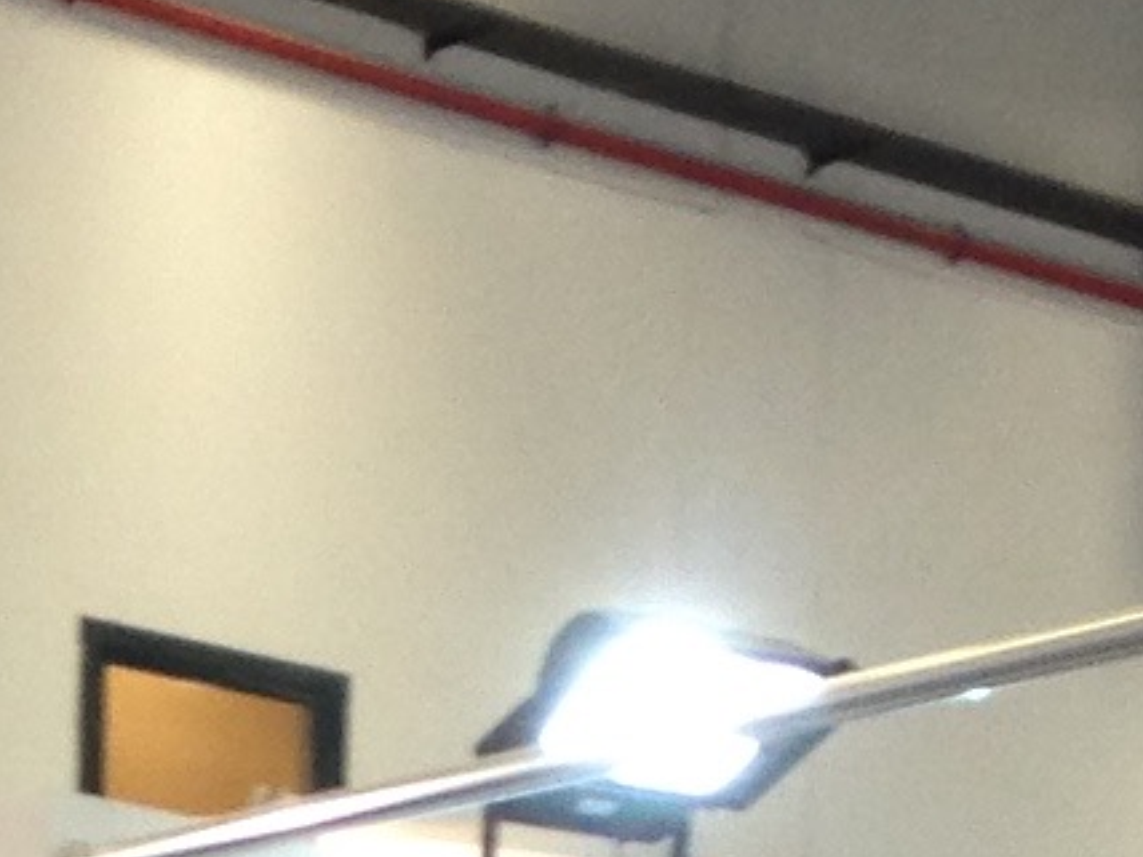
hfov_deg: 7.4
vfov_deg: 5.3
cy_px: 2379
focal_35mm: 267
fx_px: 8816
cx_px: 163
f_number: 2.4
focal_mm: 4.28
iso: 50
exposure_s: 1/40
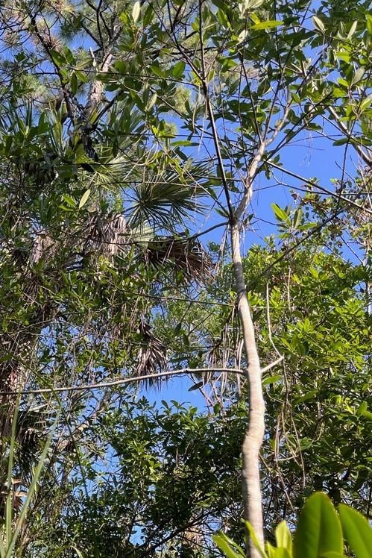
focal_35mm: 37
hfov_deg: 33.5
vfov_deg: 51.9
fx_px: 573
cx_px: 18
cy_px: 280
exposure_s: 1/513
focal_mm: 5.1
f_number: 1.6
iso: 50
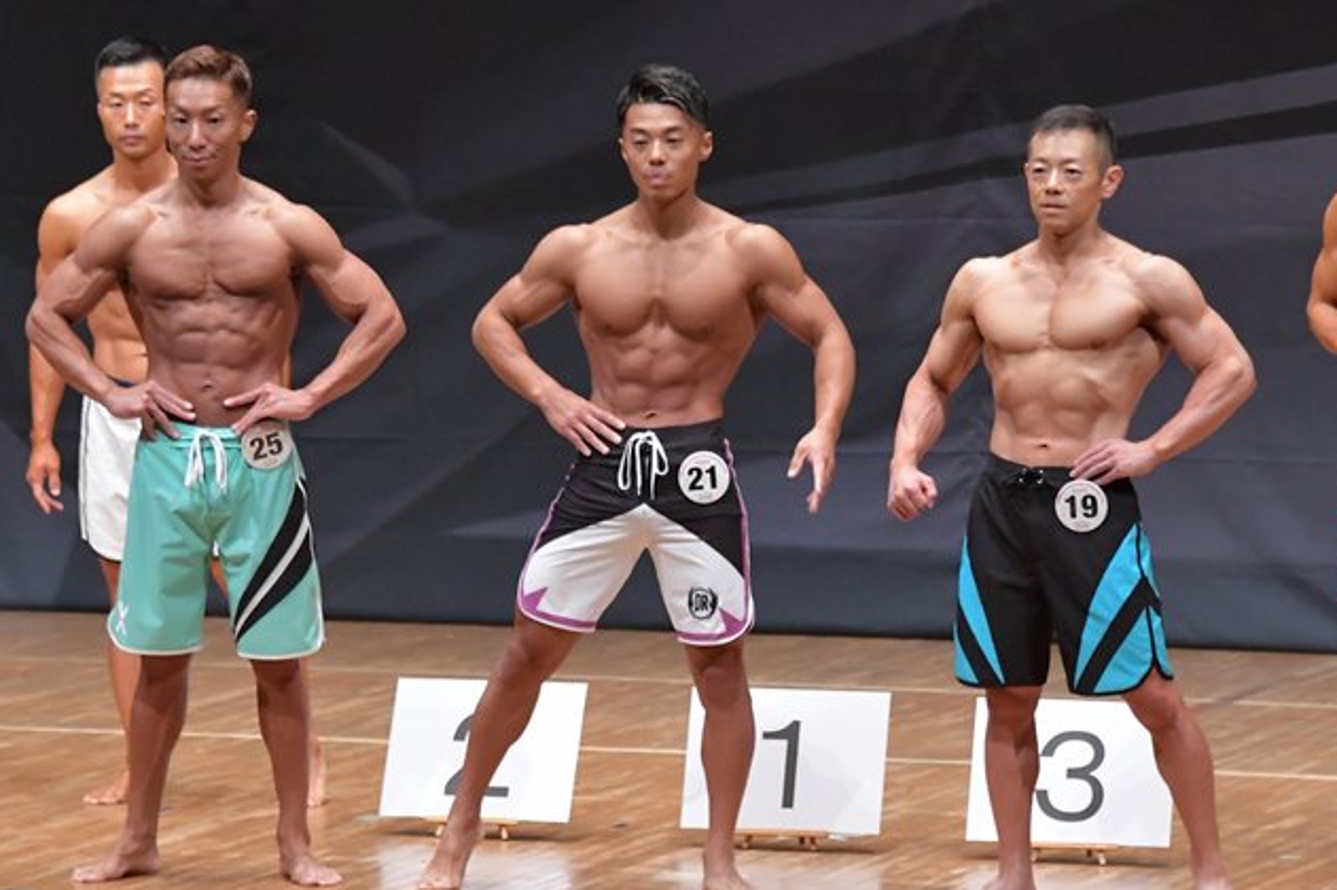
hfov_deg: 6.6
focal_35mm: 313
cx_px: 613
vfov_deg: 4.4
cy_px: 439
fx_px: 11618
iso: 8000
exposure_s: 1/400
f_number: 5.6
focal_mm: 170
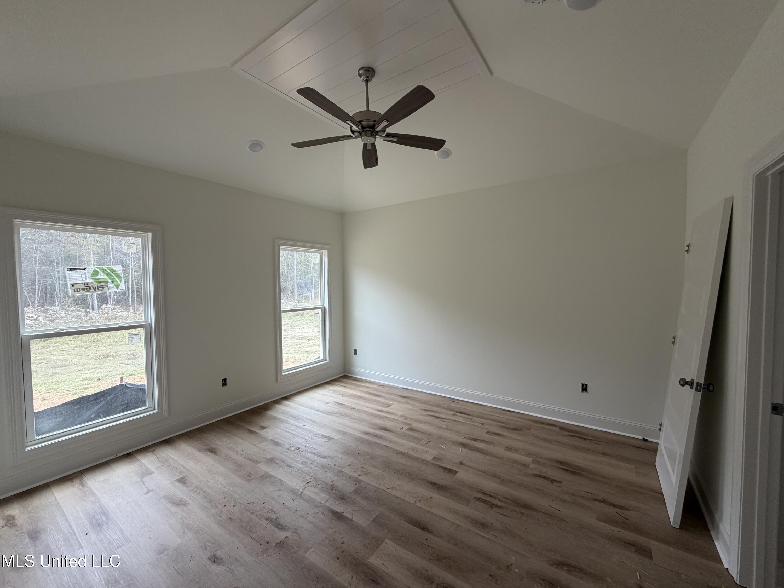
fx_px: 317
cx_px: 392
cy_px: 294
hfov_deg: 102.1
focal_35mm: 14
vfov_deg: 85.7
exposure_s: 1/121
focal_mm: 2.22
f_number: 2.2
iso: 80
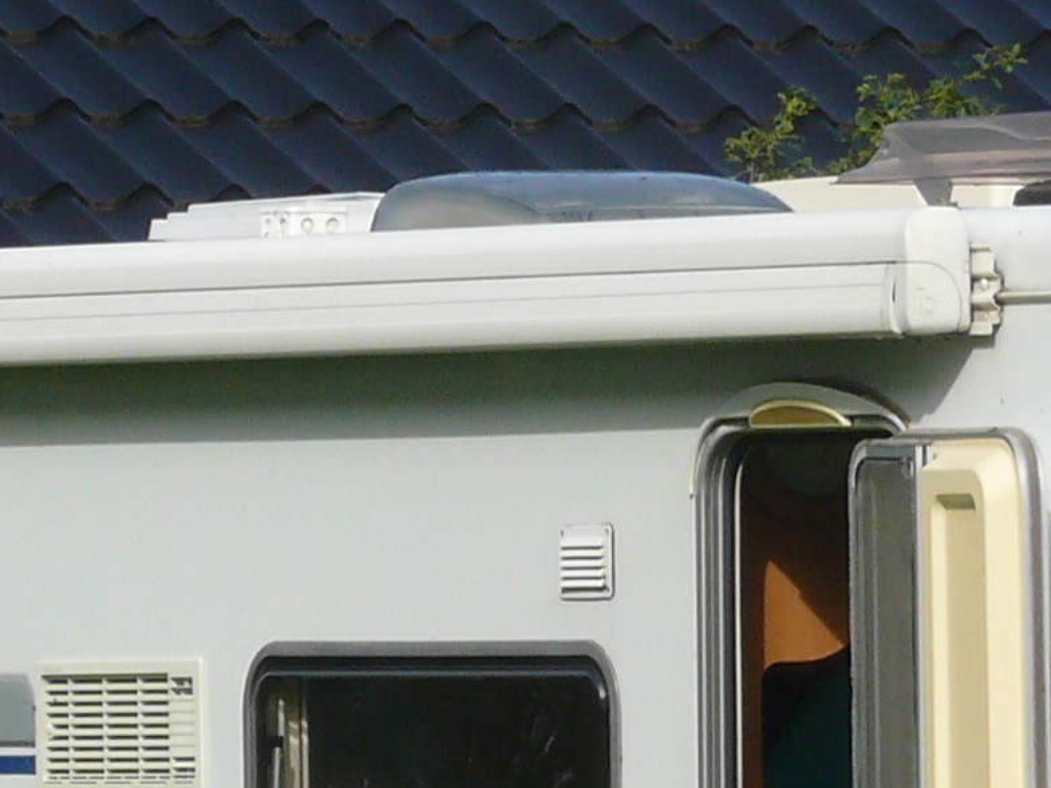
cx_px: 1319
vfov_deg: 2.5
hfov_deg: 3.3
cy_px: 928
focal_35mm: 604
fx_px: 18341
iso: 100
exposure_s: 1/500
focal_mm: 27.5
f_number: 5.6
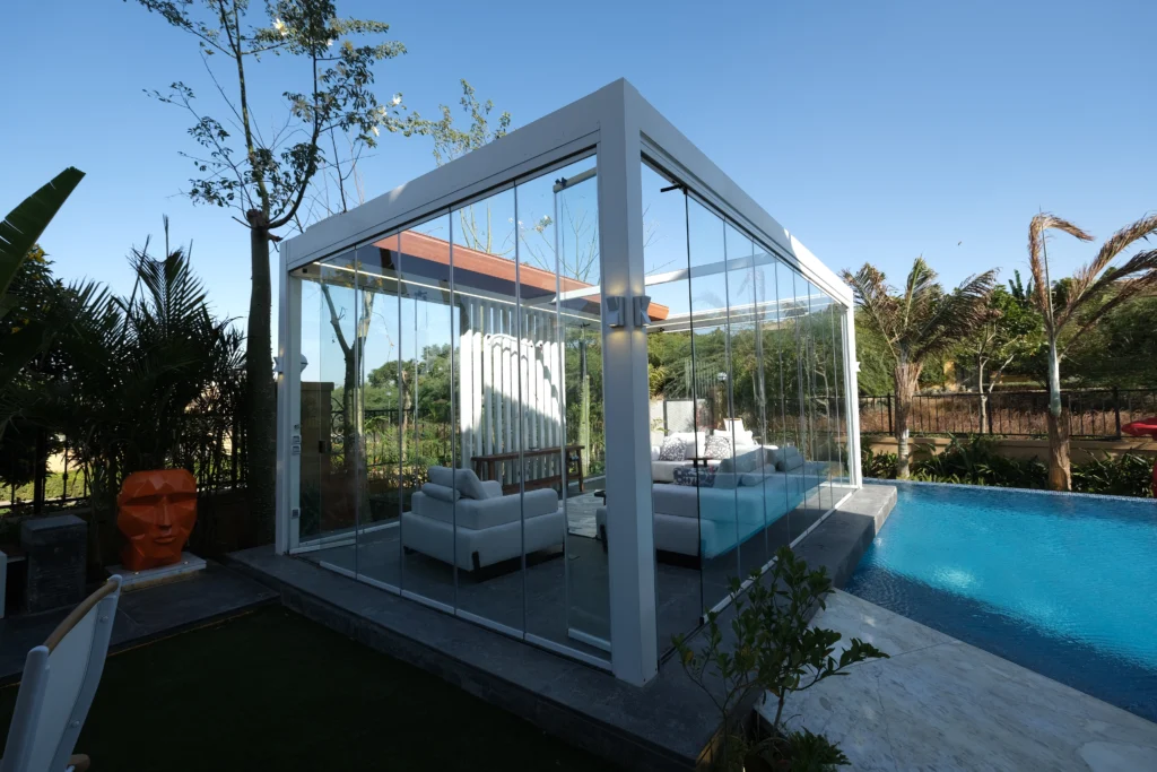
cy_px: 386
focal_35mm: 15
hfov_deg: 100.4
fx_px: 482
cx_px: 578
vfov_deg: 77.3
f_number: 5
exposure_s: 1/250
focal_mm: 10
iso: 80
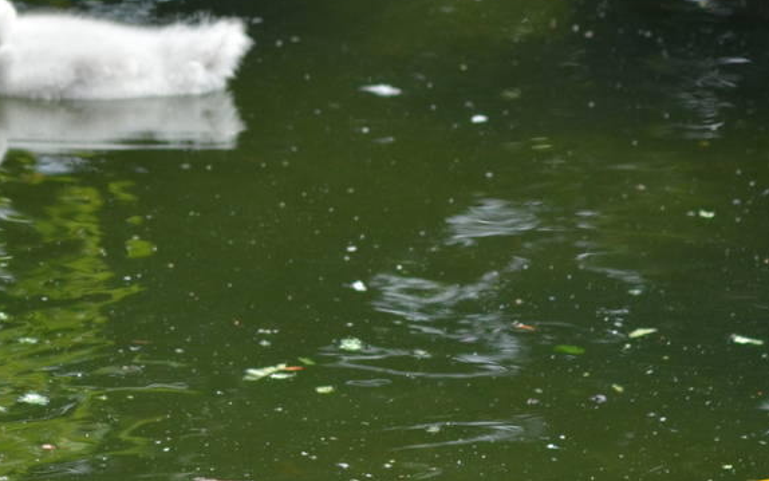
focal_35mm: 391
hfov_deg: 5.3
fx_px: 8196
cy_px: 208
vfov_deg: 3.4
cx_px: -293
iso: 400
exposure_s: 1/1600
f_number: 6.3
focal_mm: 92
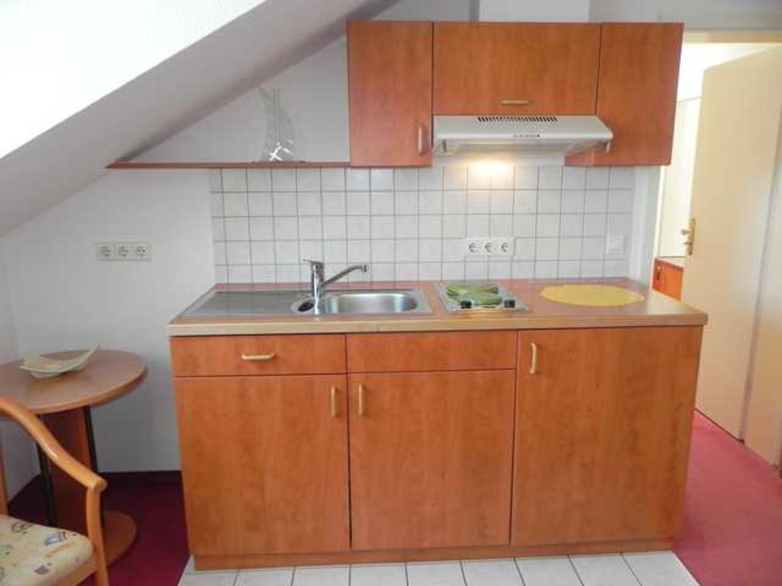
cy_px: 293
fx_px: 587
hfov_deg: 67.3
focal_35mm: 26
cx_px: 391
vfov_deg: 53.1
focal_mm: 4.6
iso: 160
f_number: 2.8
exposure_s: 1/43
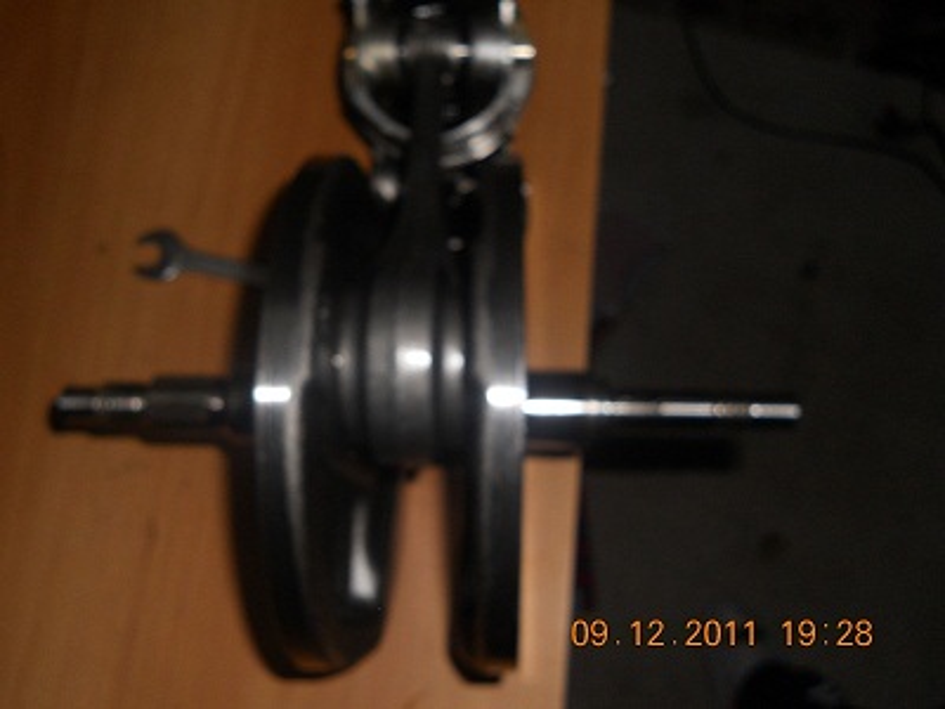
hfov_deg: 56.8
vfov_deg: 44.2
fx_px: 874
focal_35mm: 32
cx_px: 472
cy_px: 354
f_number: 8.8
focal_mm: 5.8
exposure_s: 1/25
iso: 80
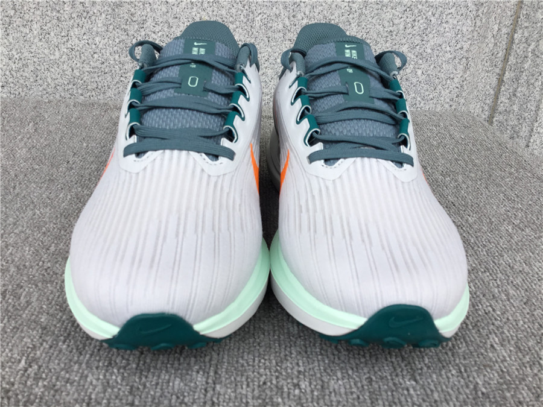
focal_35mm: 31
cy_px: 204
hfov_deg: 58.4
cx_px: 272
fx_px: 486
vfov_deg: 45.4
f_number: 2.4
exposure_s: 1/113
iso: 25
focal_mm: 3.3
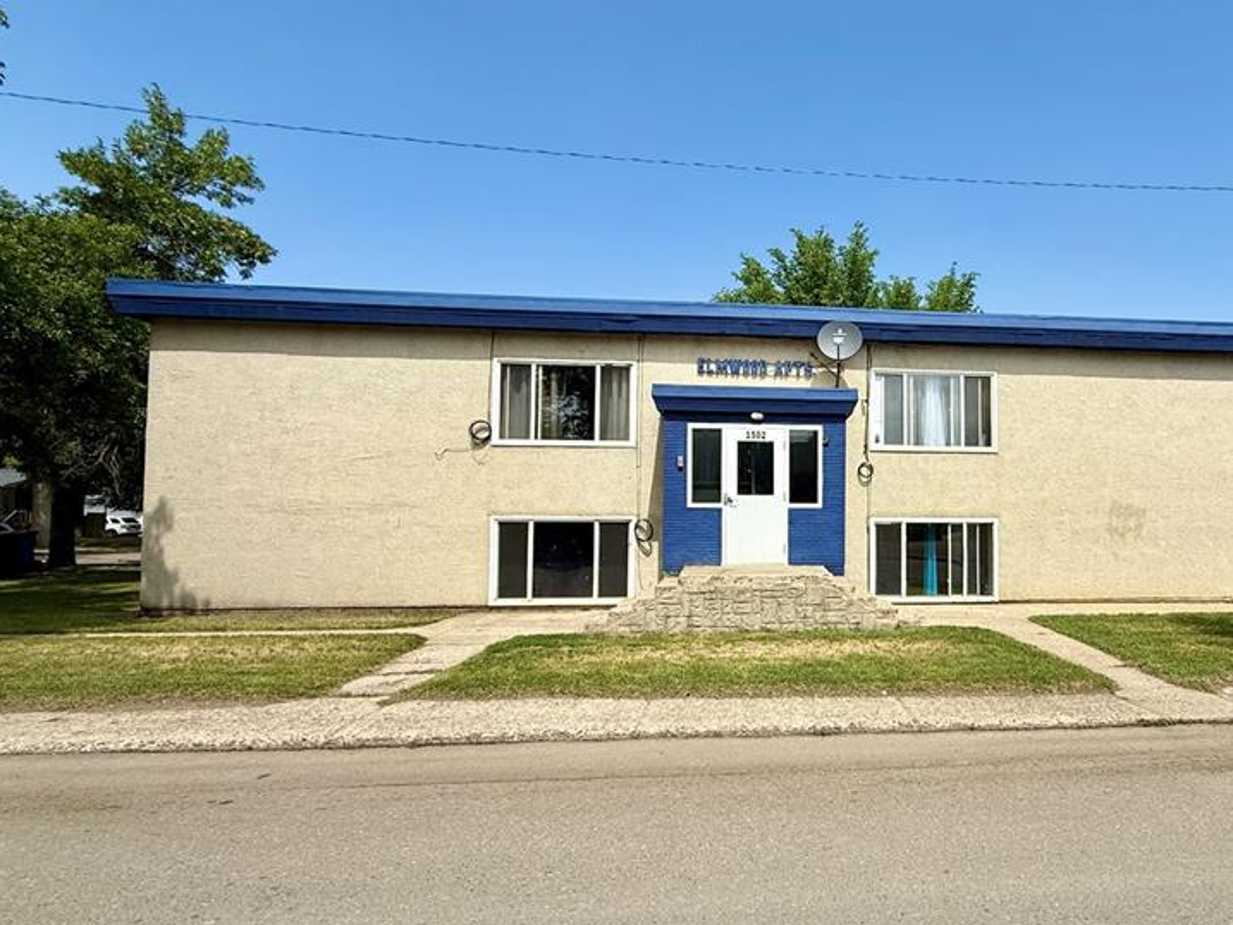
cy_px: 493
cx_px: 822
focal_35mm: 20
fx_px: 713
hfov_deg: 79.1
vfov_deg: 65.9
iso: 50
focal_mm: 2.22
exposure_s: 1/3663
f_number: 2.2
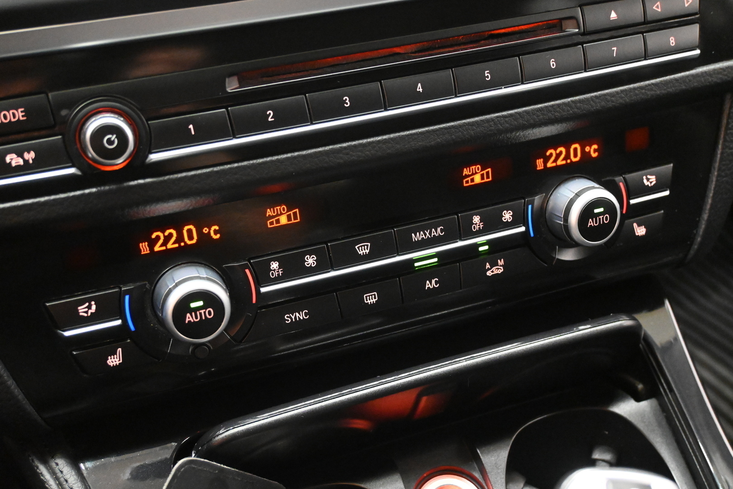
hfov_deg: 45.0
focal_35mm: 44
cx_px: 366
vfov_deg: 30.8
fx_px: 886
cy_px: 244
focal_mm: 29
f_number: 4.8
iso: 8000
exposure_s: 1/50
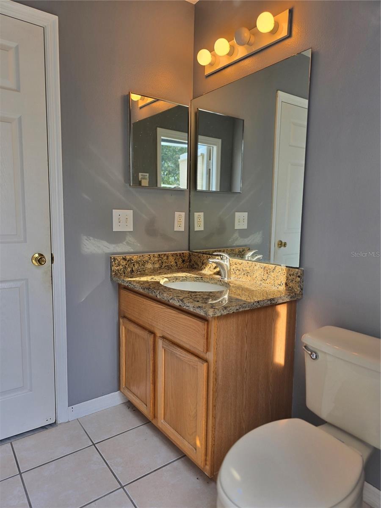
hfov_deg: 58.9
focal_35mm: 23
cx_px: 190
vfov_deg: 73.9
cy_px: 254
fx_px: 338
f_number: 1.7
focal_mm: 6.3
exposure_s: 1/120
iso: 32
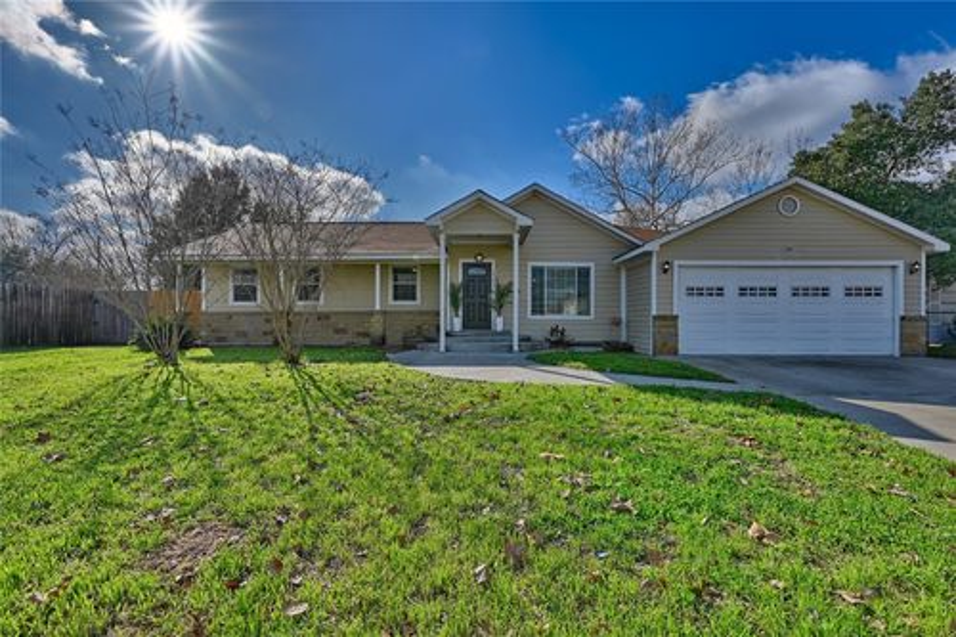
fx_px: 425
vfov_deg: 73.7
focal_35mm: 16
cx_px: 478
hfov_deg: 96.8
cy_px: 318
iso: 100
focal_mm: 16
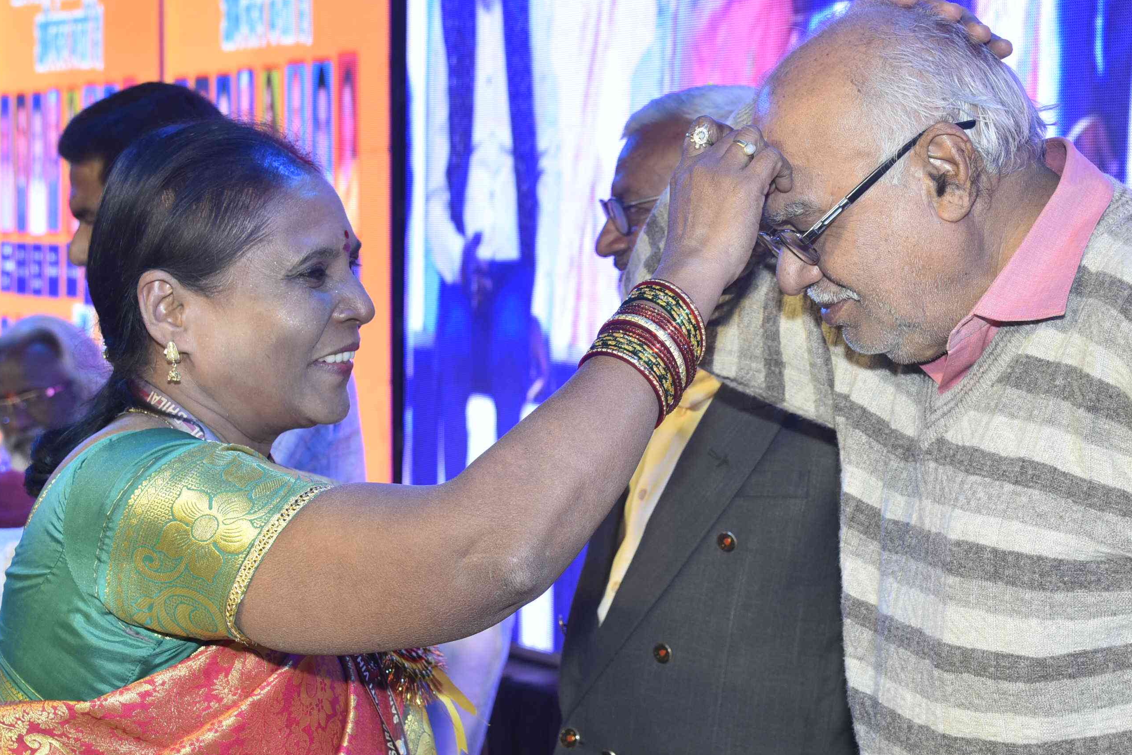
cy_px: 401
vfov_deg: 20.3
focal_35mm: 67
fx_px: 2107
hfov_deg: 29.7
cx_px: 802
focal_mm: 38
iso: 320
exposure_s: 1/160
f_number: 5
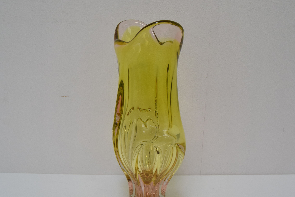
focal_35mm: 33
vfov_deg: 40.0
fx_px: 271
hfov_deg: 57.2
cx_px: 153
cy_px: 105
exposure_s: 1/250
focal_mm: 18
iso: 1600
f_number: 8
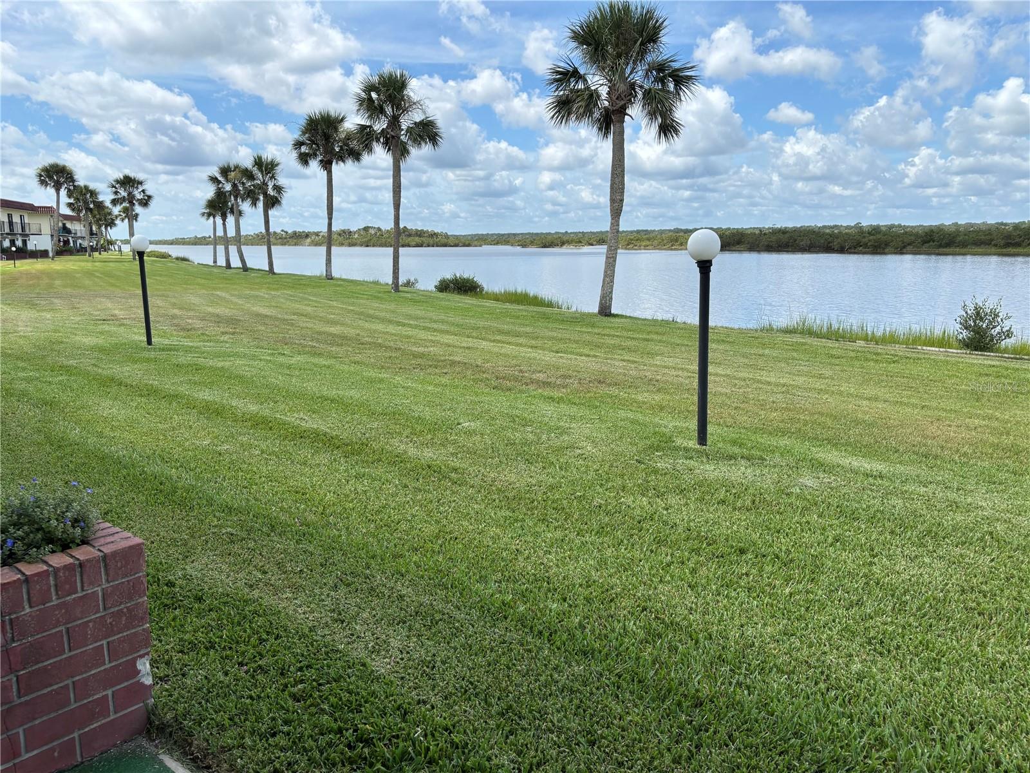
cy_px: 386
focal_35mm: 26
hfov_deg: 67.3
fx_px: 774
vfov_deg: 53.1
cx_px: 515
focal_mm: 5.96
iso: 50
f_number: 1.6
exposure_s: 1/2639
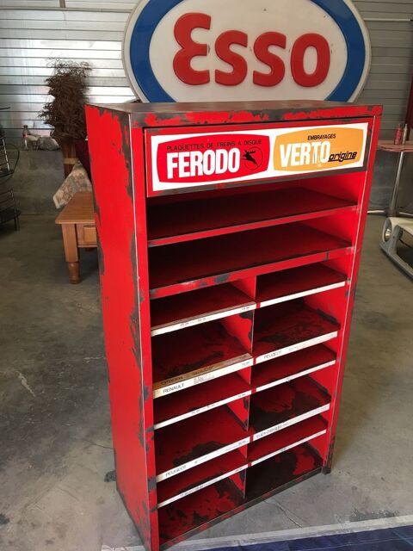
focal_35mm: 29
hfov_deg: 48.2
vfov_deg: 61.7
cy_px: 276
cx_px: 206
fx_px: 461
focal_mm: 4.15
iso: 40
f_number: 2.2
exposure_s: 1/17
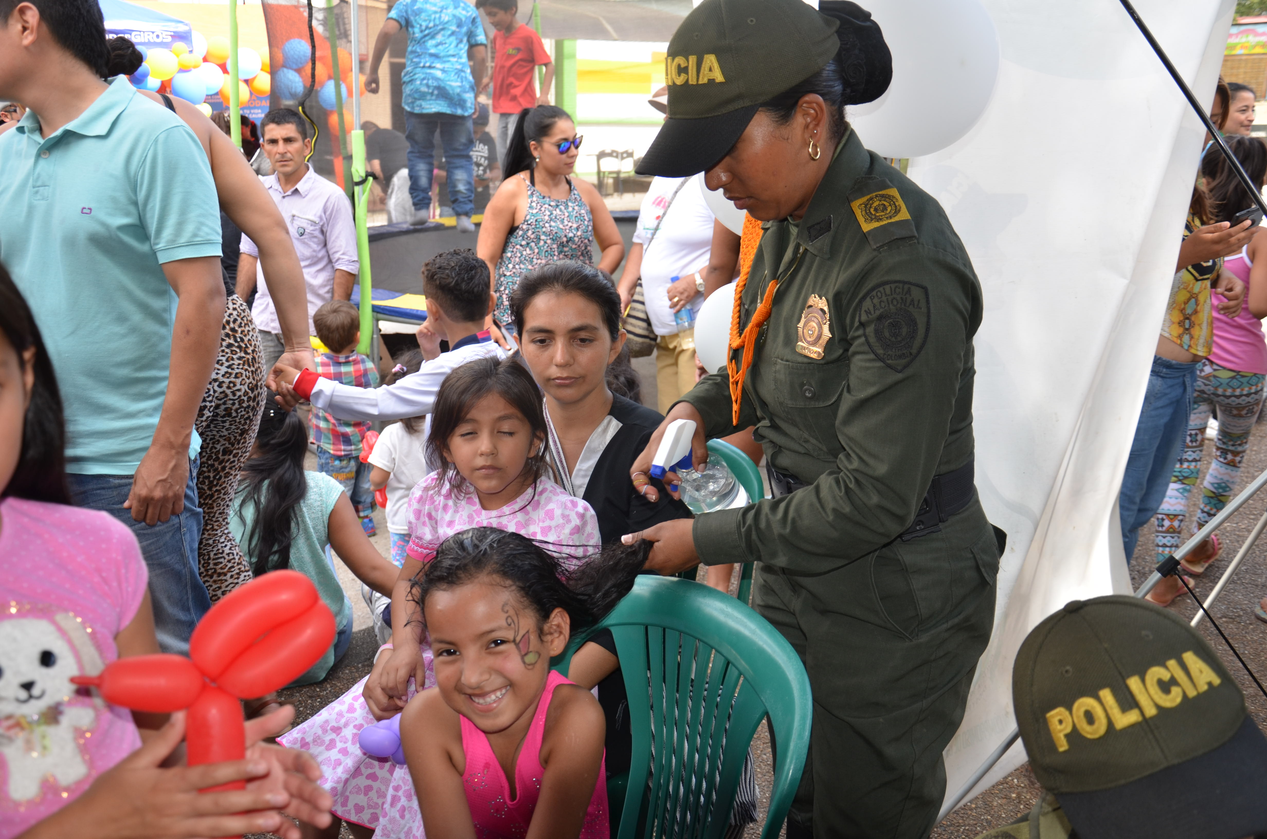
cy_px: 420
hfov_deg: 57.3
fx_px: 1159
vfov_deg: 39.8
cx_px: 634
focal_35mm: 33
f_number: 4
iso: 200
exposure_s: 1/250
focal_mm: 22
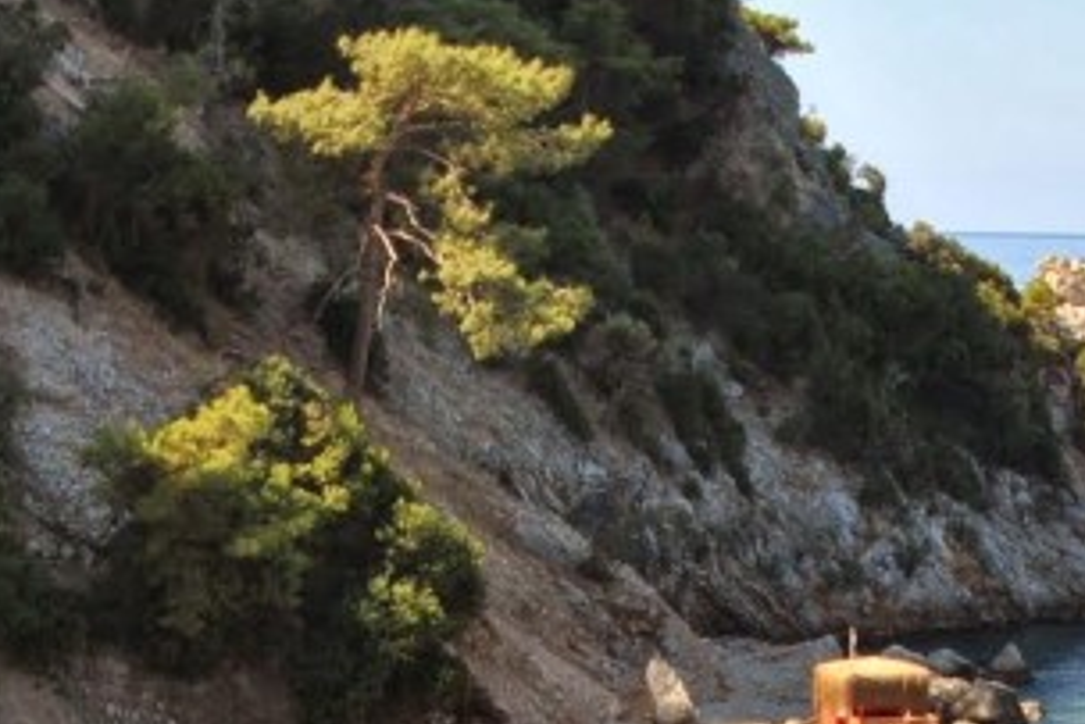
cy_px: 1074
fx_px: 4101
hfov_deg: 15.0
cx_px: 819
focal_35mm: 136
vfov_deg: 9.8
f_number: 6.3
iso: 100
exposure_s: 1/200
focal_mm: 24
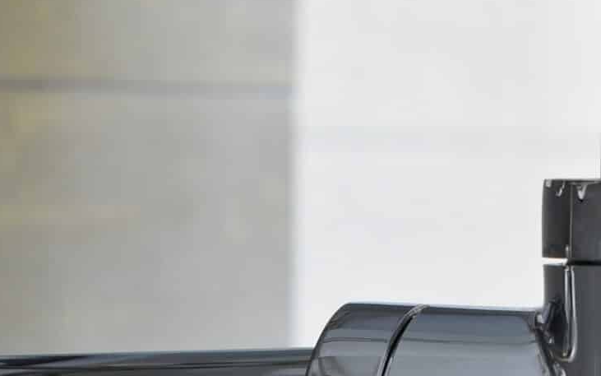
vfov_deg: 4.1
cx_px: 483
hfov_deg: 6.5
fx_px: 5258
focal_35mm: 321
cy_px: 101
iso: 200
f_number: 5.6
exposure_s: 1/60
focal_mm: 60
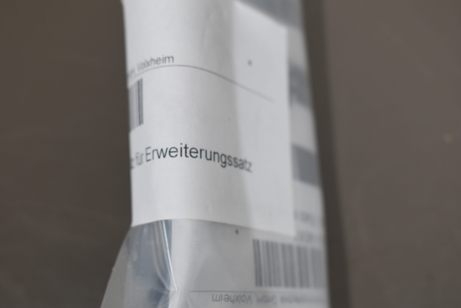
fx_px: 730
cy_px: 154
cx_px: 230
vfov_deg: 23.8
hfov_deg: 35.1
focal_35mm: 57
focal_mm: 38
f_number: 6.3
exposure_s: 1/60
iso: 400
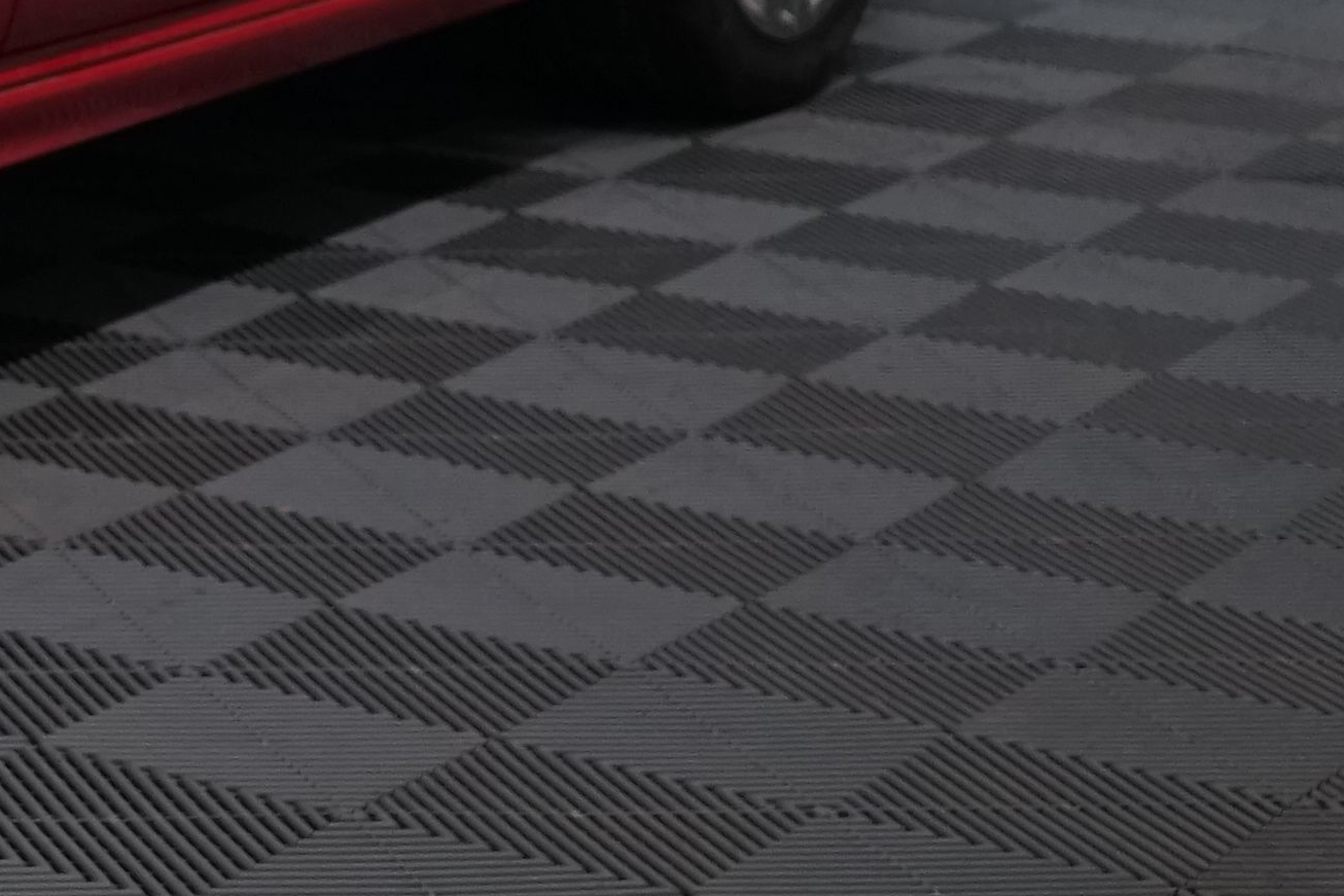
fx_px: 5488
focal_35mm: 147
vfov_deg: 9.0
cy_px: -582
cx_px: -1324
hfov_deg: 12.4
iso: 1250
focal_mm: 32
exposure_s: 1/50
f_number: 4.5
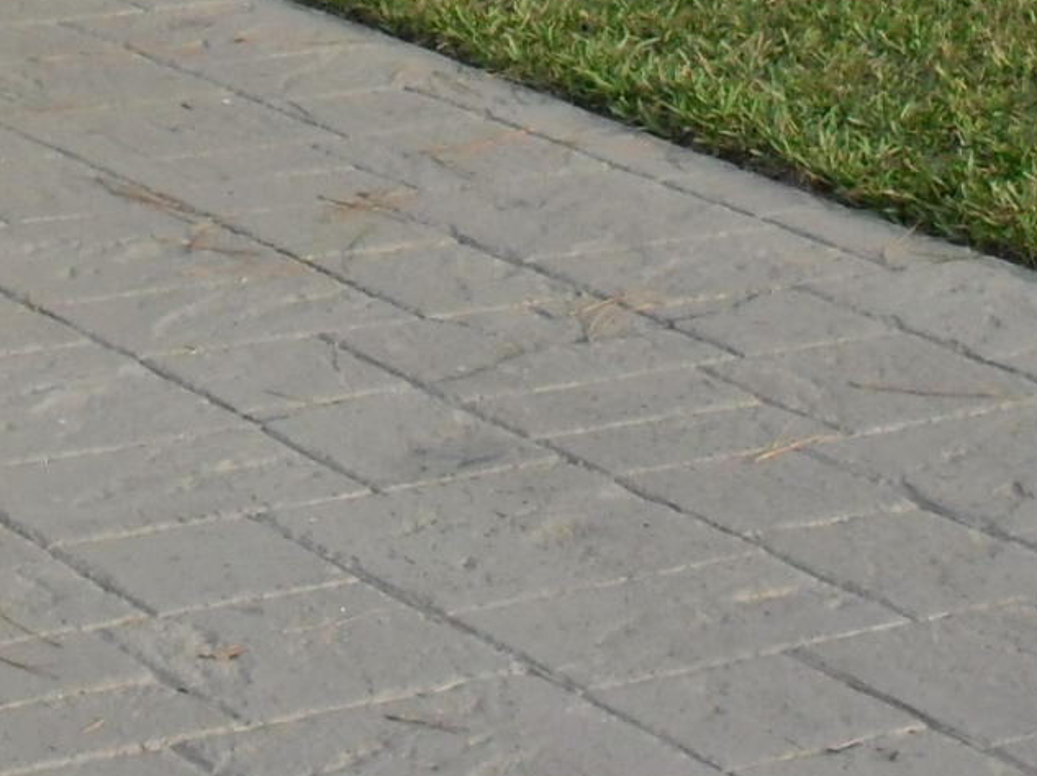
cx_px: 568
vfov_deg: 8.3
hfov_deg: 11.9
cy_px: -986
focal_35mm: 166
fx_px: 4970
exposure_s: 1/250
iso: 100
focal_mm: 6.3
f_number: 3.2
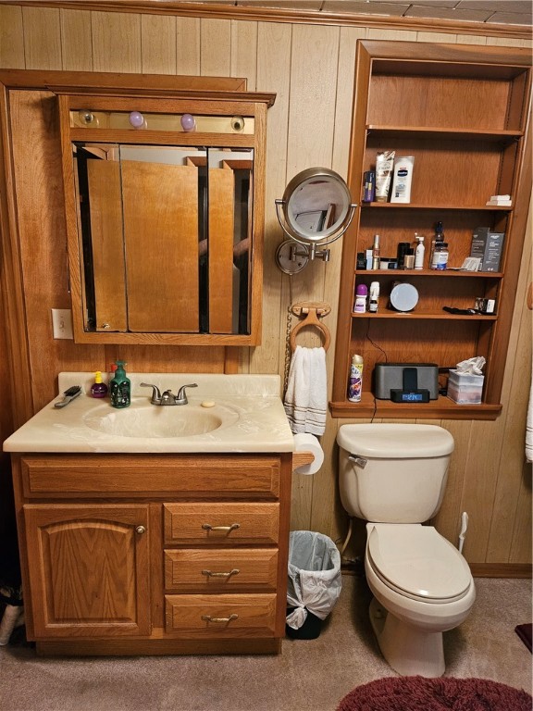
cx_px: 266
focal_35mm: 24
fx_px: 493
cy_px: 356
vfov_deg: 71.6
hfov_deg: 56.8
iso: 640
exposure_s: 1/60
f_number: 1.8
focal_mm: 5
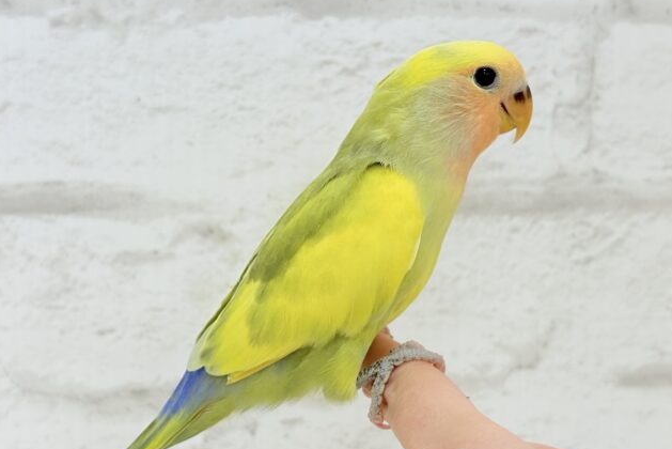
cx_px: 338
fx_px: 1027
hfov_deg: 36.2
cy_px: 226
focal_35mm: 55
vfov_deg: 24.6
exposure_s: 1/100
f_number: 1.6
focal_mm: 5.96
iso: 64
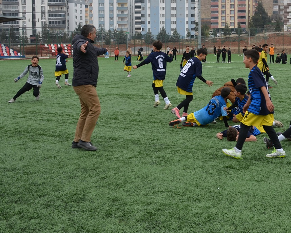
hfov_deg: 33.7
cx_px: 232
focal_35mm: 54
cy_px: 69
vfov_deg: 27.9
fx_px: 465
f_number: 7.1
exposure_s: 1/200
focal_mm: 22
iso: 200
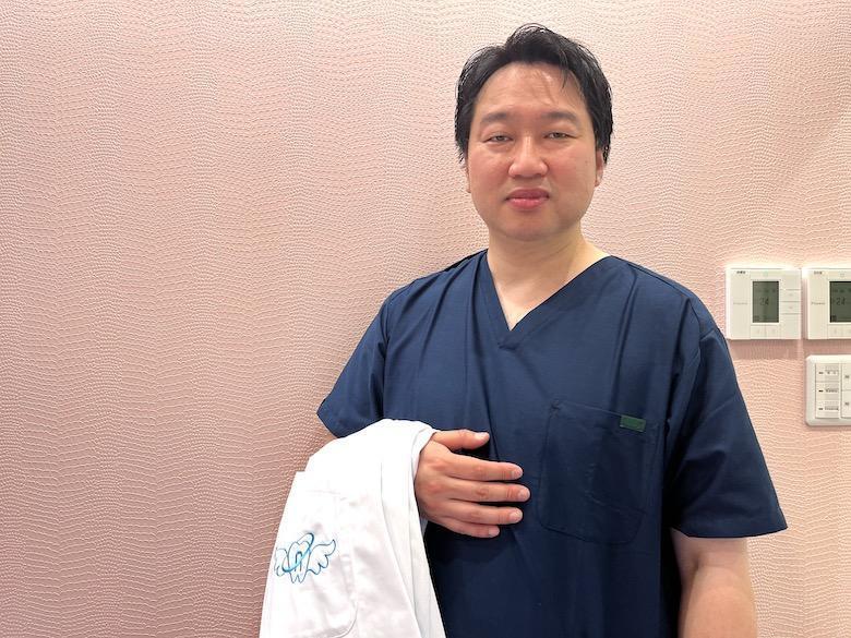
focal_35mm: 26
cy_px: 319
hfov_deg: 67.3
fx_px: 639
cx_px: 426
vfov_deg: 53.1
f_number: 1.6
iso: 100
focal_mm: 5.1
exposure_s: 1/100
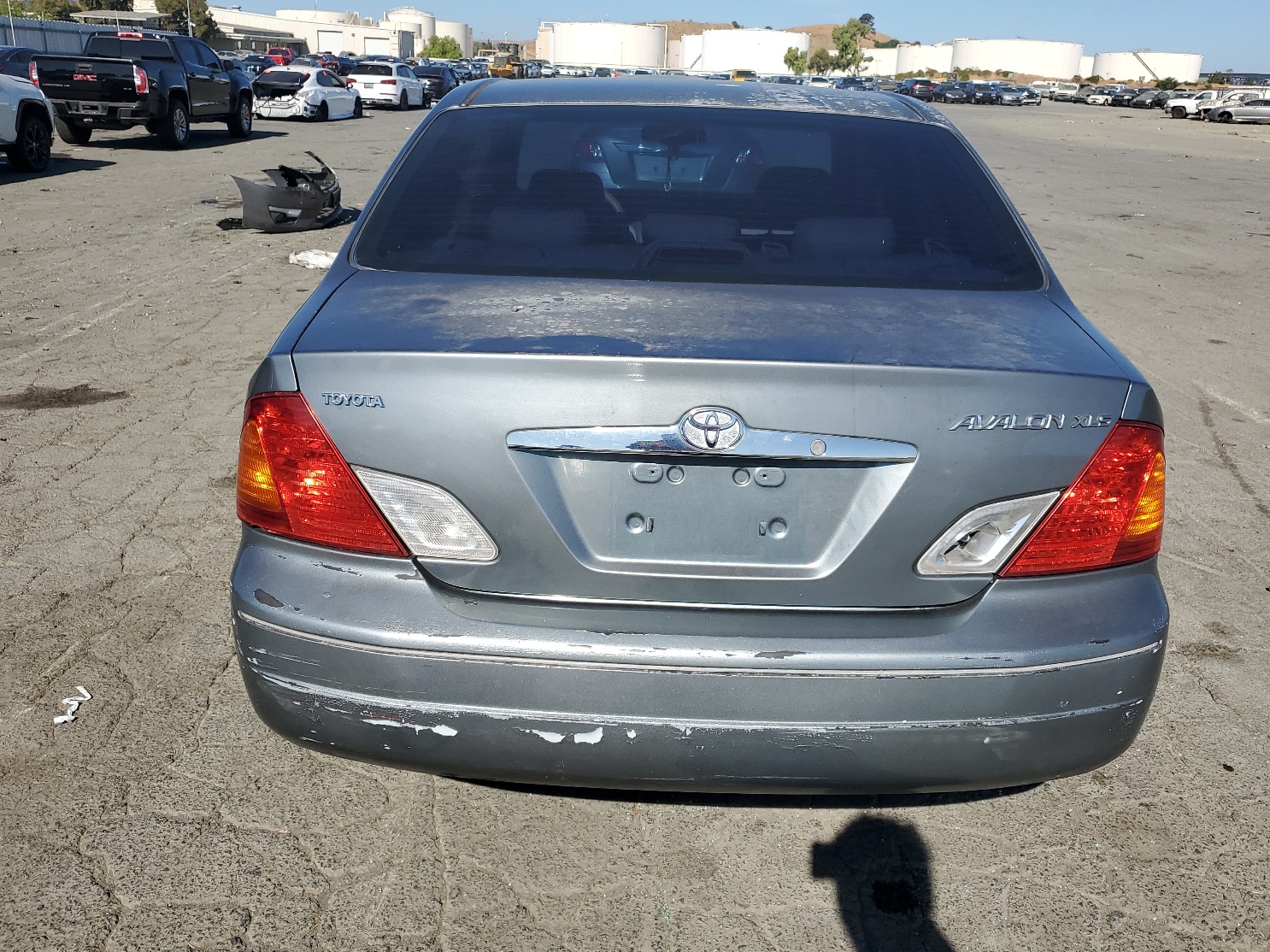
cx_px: 638
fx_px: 1027
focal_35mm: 28
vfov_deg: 49.7
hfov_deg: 63.5
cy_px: 469
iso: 50
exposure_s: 1/5000
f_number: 1.5
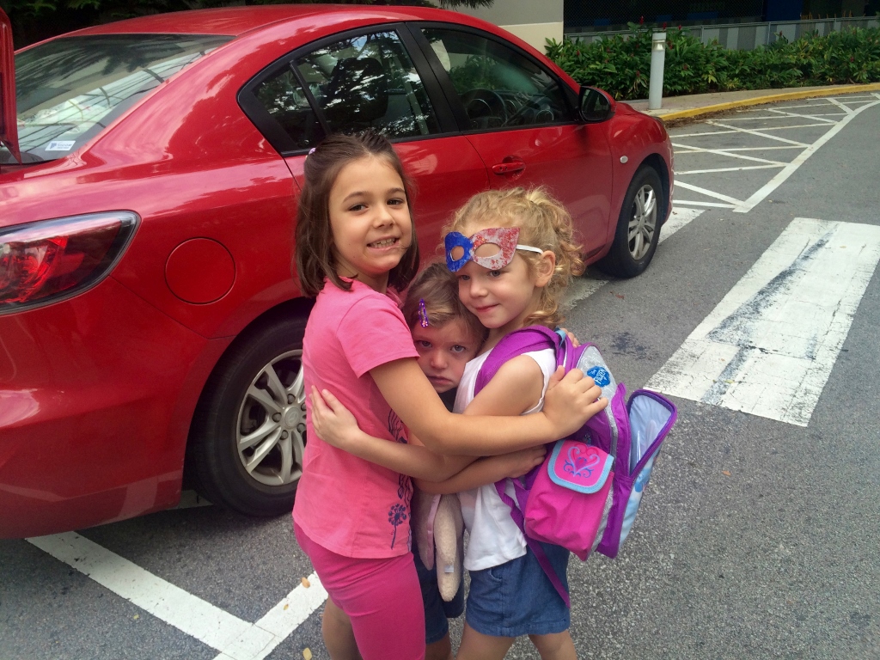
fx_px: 737
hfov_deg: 61.7
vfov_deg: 48.2
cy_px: 330
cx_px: 440
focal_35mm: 29
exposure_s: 1/100
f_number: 2.2
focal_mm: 4.15
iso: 40
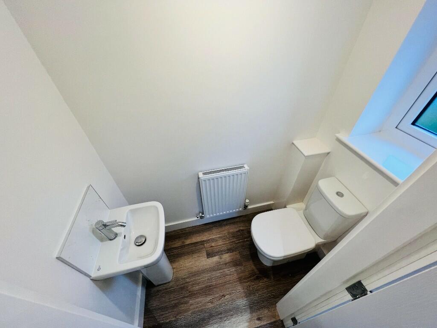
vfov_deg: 89.9
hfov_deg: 106.2
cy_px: 164
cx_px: 218
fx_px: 164
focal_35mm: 13
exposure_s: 1/100
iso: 80
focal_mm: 1.57
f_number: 1.8
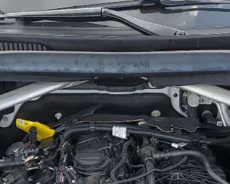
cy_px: 205
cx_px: 128
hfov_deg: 17.3
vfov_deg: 13.6
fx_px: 756
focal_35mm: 111
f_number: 1.5
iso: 50
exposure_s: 1/588
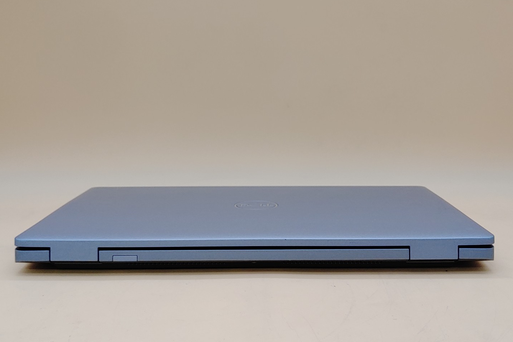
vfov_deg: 31.2
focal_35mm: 43
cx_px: 257
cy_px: 183
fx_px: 613
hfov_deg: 45.4
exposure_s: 1/108
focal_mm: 4.36
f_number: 1.8
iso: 50
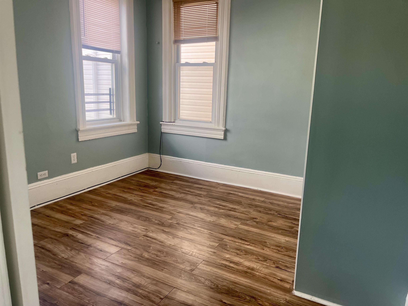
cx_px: 204
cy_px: 153
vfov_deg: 53.1
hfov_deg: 67.3
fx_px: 306
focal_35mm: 26
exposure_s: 1/121
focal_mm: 5.1
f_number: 1.6
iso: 80
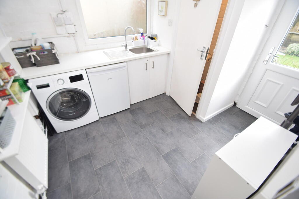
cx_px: 150
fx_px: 125
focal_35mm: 15
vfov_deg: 77.3
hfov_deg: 100.4
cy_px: 100
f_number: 4
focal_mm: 10
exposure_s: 1/60
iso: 400
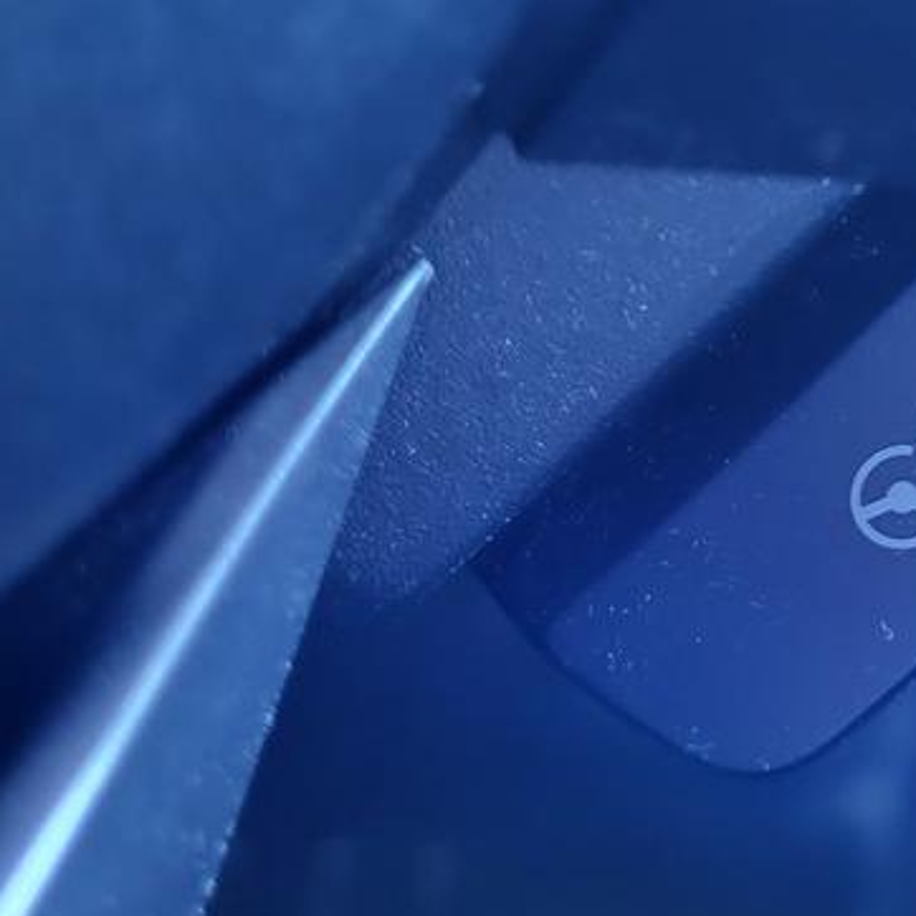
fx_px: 1826
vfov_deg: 27.1
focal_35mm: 61
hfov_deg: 26.8
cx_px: 891
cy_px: 78
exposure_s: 1/24
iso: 640
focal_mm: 5.4
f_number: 1.8
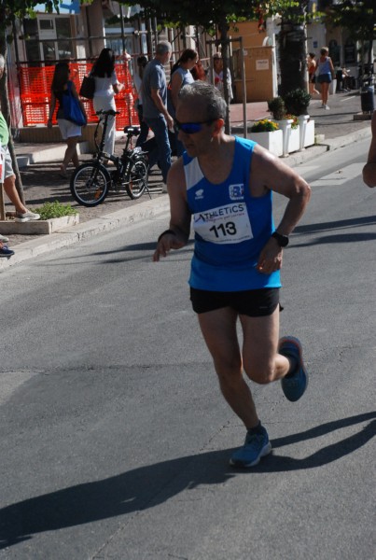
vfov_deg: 19.4
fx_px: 1636
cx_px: 188
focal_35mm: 105
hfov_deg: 13.1
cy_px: 280
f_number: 8
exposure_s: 1/2000
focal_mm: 70
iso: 1000
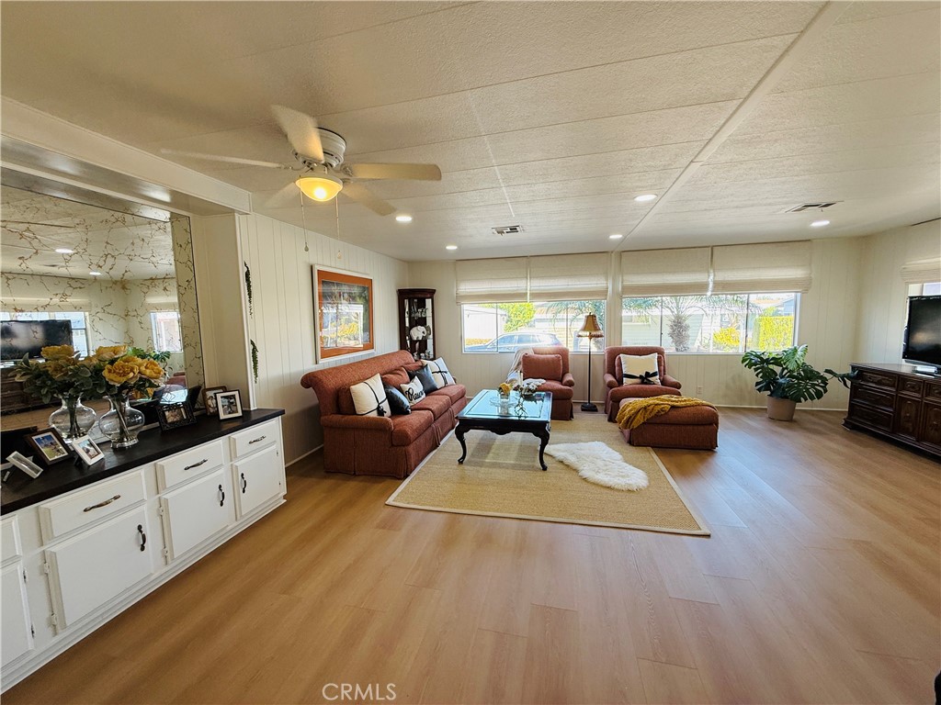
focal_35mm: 14
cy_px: 352
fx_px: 381
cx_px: 470
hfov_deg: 102.1
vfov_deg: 85.7
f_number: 2.2
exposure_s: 1/99
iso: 80
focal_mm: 2.22
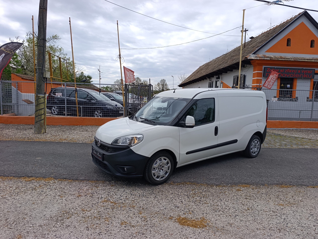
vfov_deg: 59.0
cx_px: 159
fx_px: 212
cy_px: 120
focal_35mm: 23
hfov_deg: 73.8
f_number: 1.6
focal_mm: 6.14
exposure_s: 1/680
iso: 50
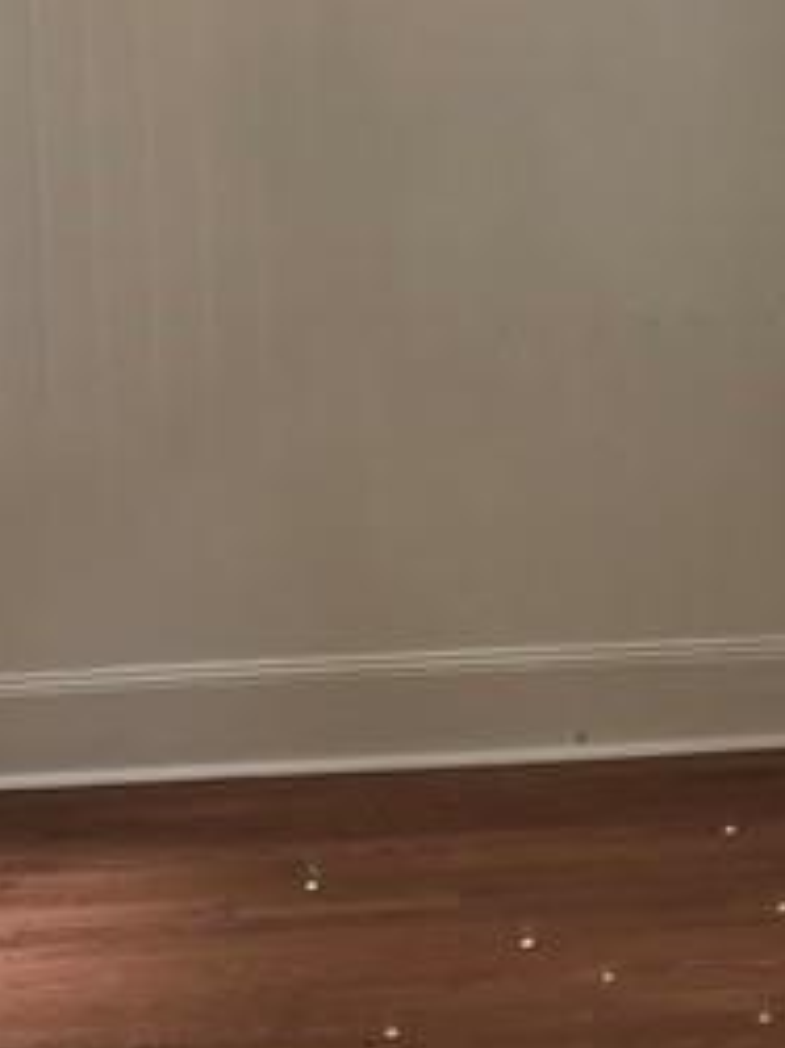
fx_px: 3208
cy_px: 25
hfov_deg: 14.0
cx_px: 392
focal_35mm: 106
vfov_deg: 18.1
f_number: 1.5
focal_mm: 5.7
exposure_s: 1/120
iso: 125
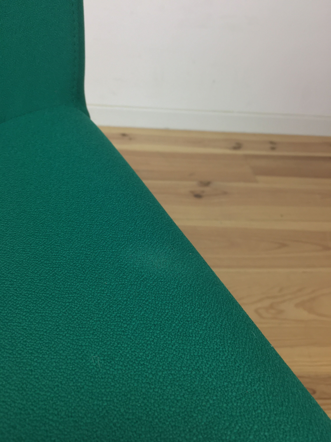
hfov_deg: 48.2
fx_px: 370
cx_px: 166
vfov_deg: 61.7
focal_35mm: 29
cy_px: 221
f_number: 2.2
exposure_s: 1/33
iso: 40
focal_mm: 4.15
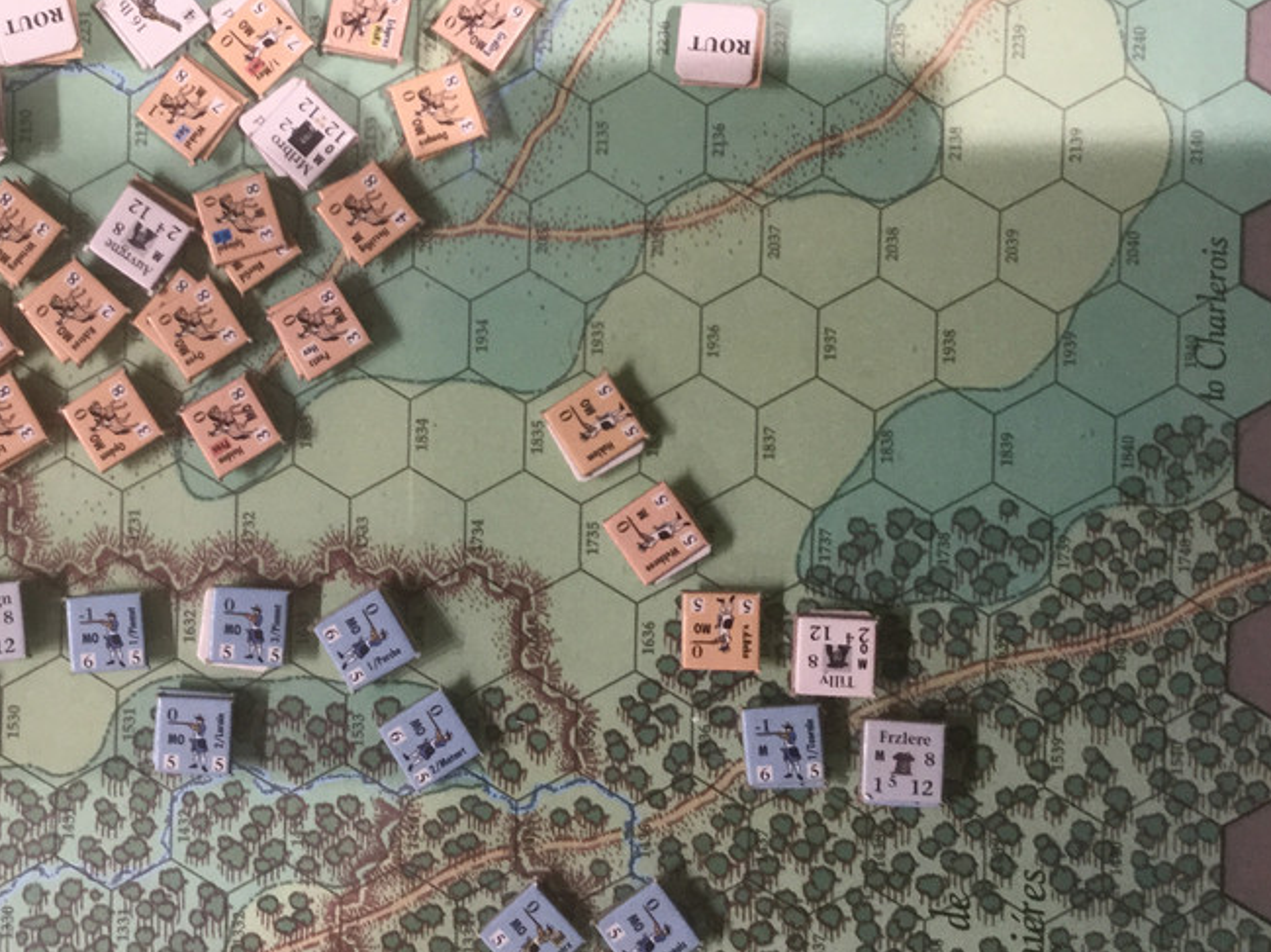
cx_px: 385
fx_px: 1872
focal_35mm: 51
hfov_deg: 37.0
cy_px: 388
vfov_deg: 28.5
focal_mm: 3.3
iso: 50
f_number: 2.4
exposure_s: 1/33
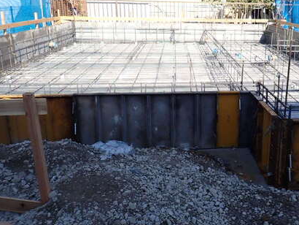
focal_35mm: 39
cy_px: 96
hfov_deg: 46.0
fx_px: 337
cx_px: 228
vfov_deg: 36.8
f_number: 2.8
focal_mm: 4.5
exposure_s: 1/800
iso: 100
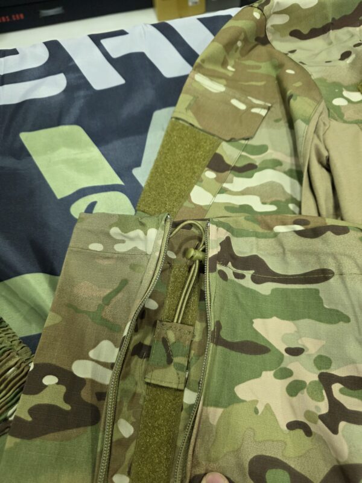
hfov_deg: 58.9
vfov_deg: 73.9
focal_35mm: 23
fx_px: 321
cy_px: 242
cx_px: 181
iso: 500
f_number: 1.7
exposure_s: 1/100
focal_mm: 6.3
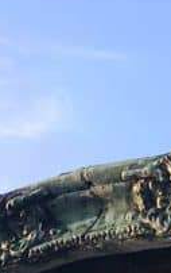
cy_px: 680
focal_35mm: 162
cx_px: 105
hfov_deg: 8.1
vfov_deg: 10.8
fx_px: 1203
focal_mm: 4.15
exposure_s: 1/388
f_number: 2.2
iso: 25
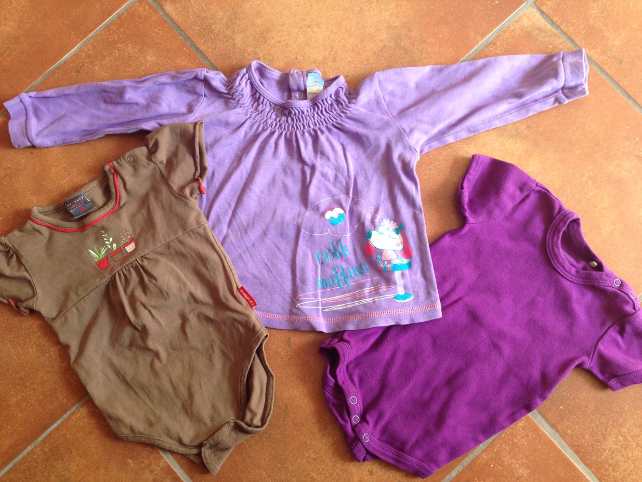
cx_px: 321
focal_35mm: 33
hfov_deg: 55.3
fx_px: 612
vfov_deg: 43.0
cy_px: 241
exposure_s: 1/30
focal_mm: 4.12
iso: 50
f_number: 2.4
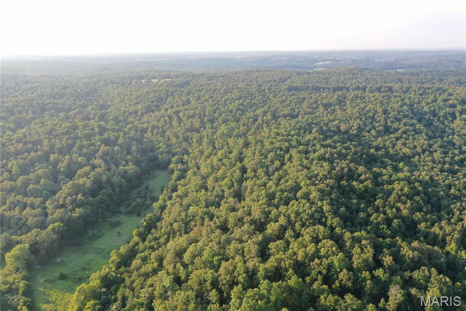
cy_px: 156
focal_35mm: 28
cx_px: 233
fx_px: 362
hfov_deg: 65.5
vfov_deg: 46.4
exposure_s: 1/120
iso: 100
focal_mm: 10.26
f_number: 4.5
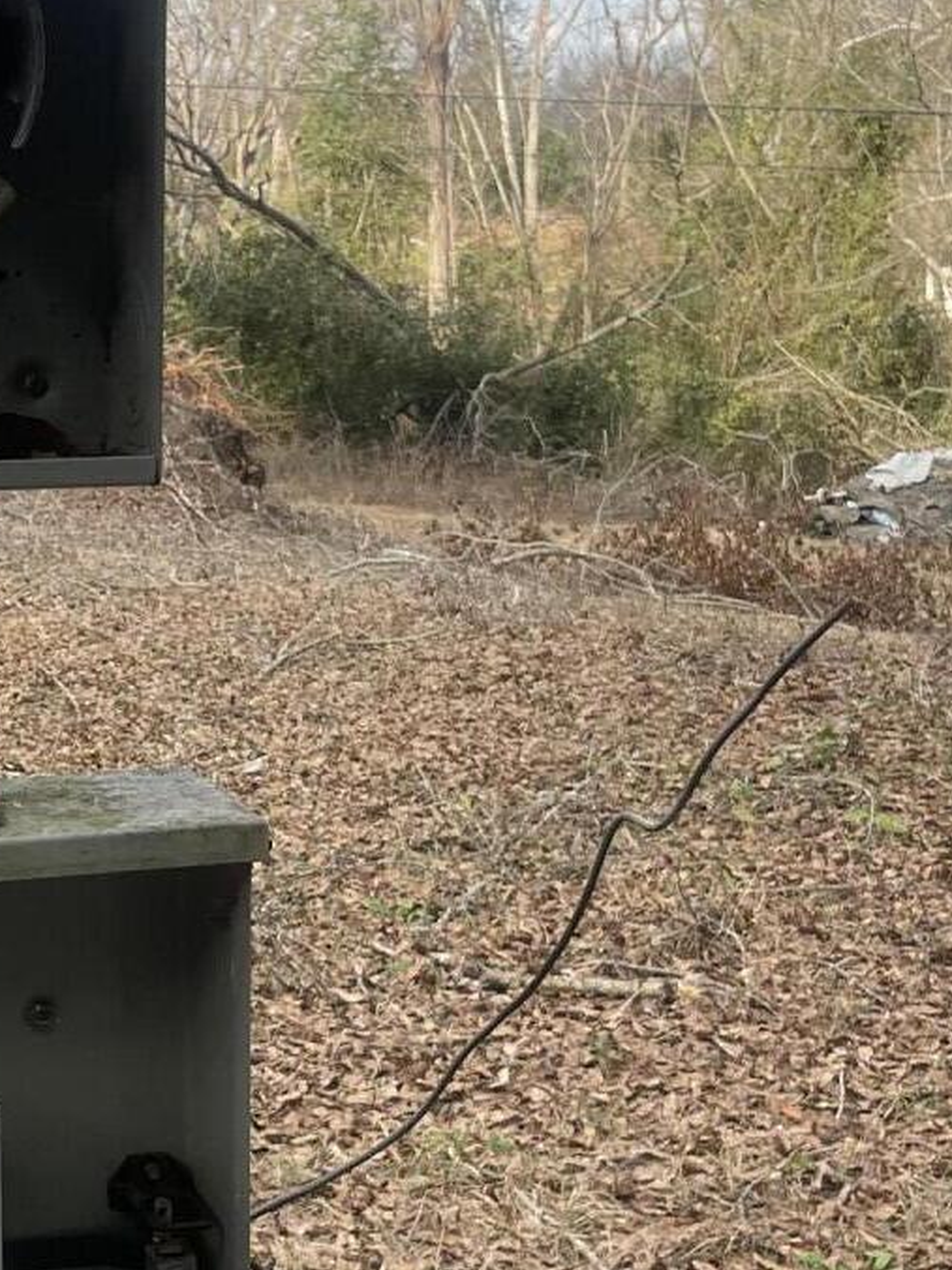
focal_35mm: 74
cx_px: 28
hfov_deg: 19.4
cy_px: 791
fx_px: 2714
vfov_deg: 26.2
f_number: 1.6
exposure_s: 1/621
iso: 32
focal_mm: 5.1
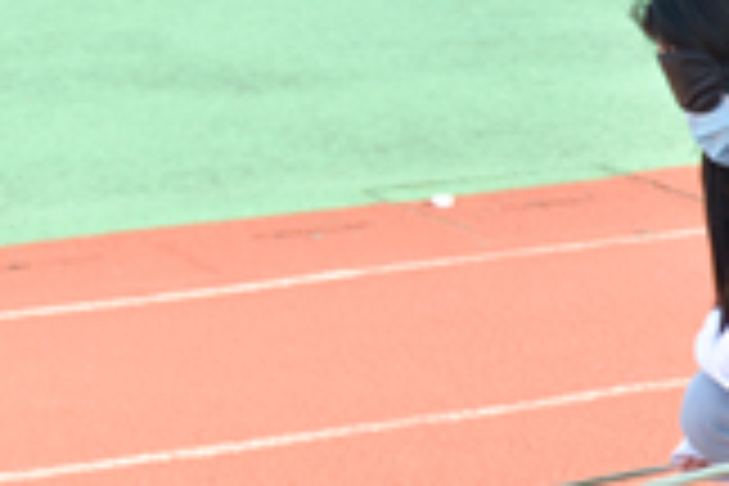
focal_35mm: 198
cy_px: 83
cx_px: 1274
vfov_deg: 6.9
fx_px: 4009
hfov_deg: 9.9
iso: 100
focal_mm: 50
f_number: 5
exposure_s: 1/160
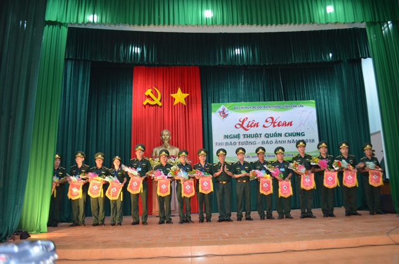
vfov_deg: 47.7
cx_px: 200
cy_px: 132
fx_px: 299
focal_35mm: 27
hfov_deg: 67.5
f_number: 3.5
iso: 1400
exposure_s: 1/60
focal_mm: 18
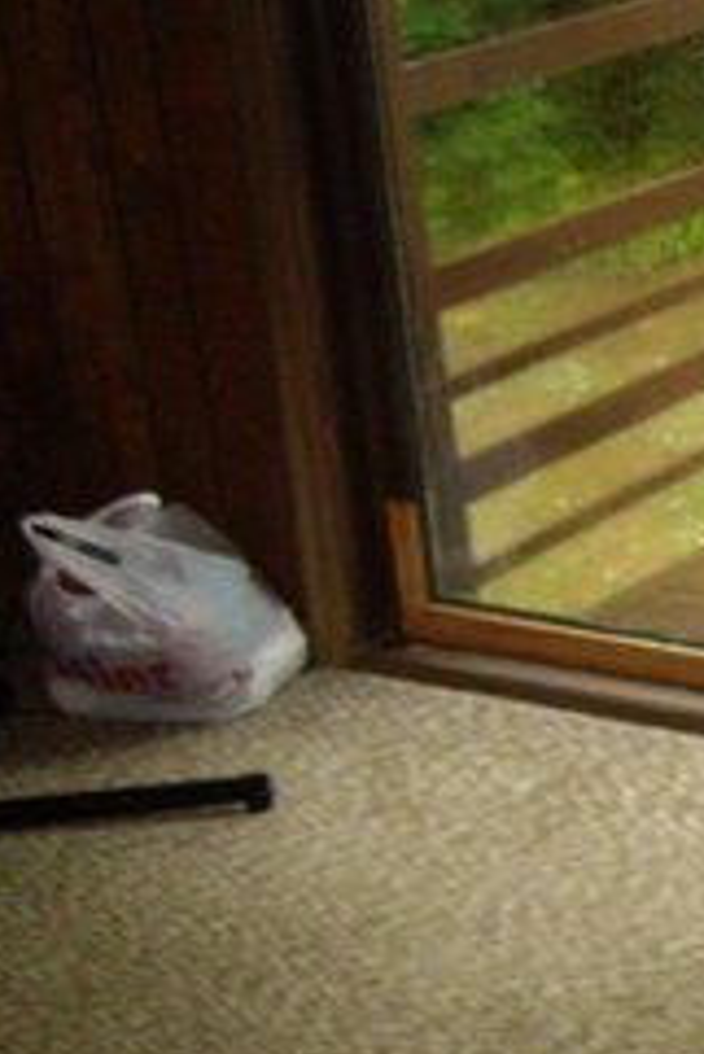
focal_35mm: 105
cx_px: 1351
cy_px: 835
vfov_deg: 19.3
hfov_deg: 11.8
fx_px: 3075
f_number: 2.7
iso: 200
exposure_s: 1/40
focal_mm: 6.2
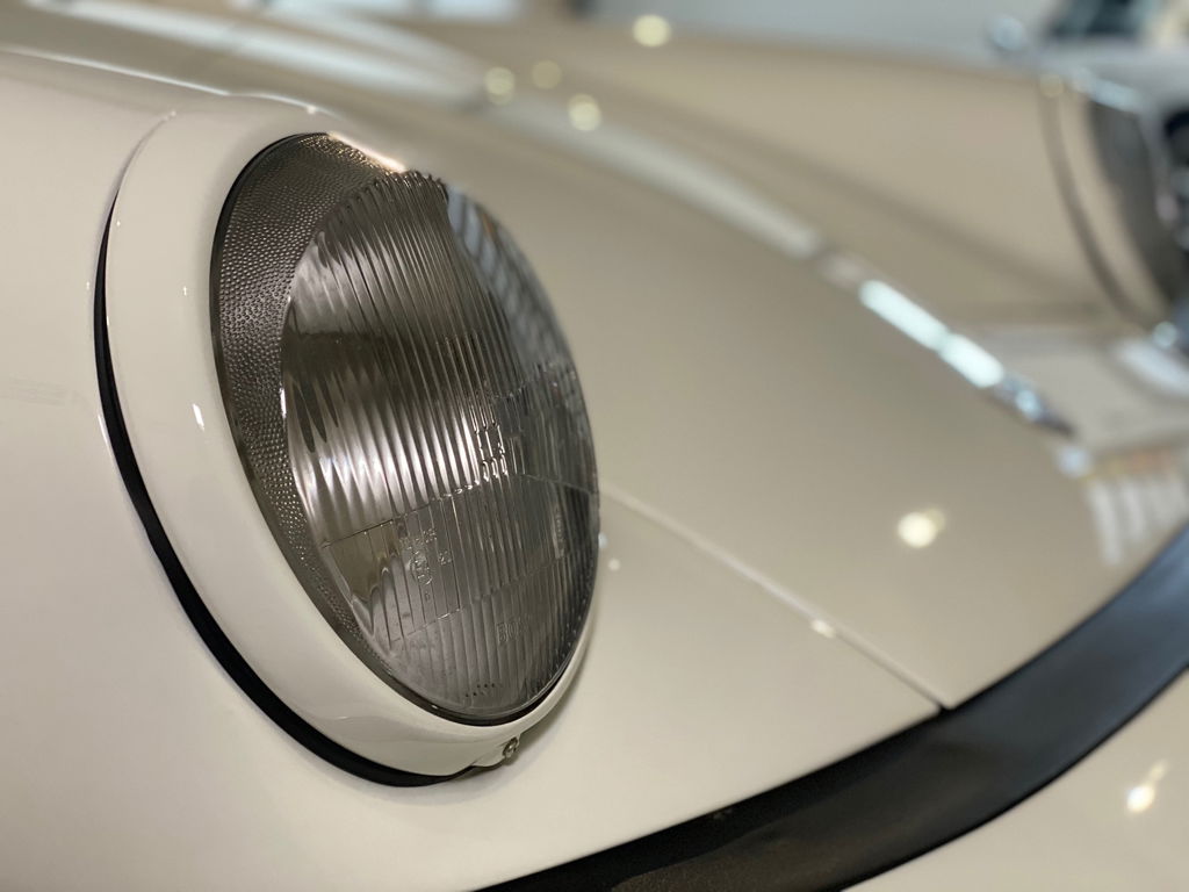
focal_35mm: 52
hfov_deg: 36.8
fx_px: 1786
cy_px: 446
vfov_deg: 28.0
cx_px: 594
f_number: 2
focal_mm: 6
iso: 250
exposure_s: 1/93
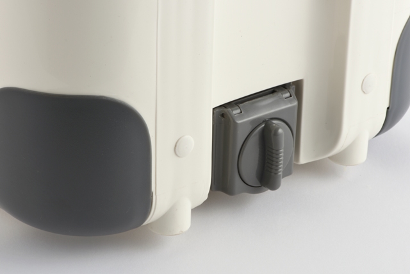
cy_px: 137
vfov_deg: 13.0
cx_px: 205
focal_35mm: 105
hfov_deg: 19.5
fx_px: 1196
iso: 125
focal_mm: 105
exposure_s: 1/60
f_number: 22
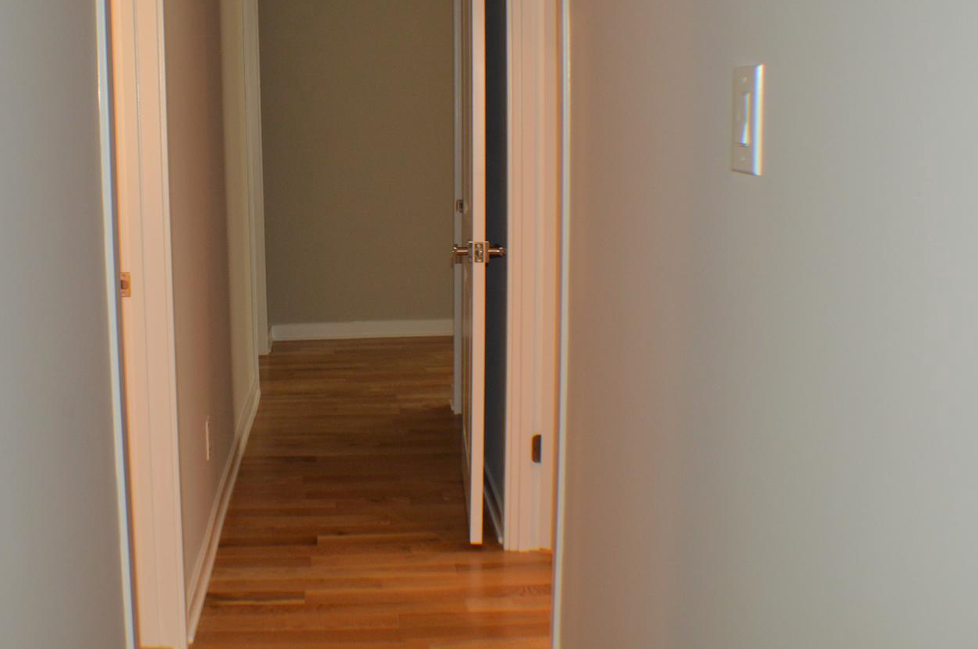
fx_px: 1330
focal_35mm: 49
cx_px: 325
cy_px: 235
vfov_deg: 27.3
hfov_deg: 39.9
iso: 640
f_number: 3.5
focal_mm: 20
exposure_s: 1/60
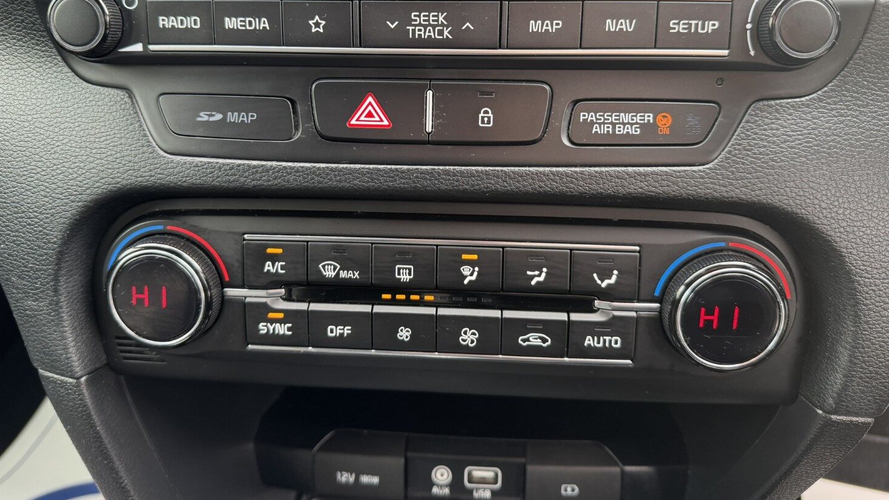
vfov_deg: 42.4
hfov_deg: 69.9
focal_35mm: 27
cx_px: 437
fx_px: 636
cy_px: 171
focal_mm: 6.76
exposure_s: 1/95
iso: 200
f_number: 1.78
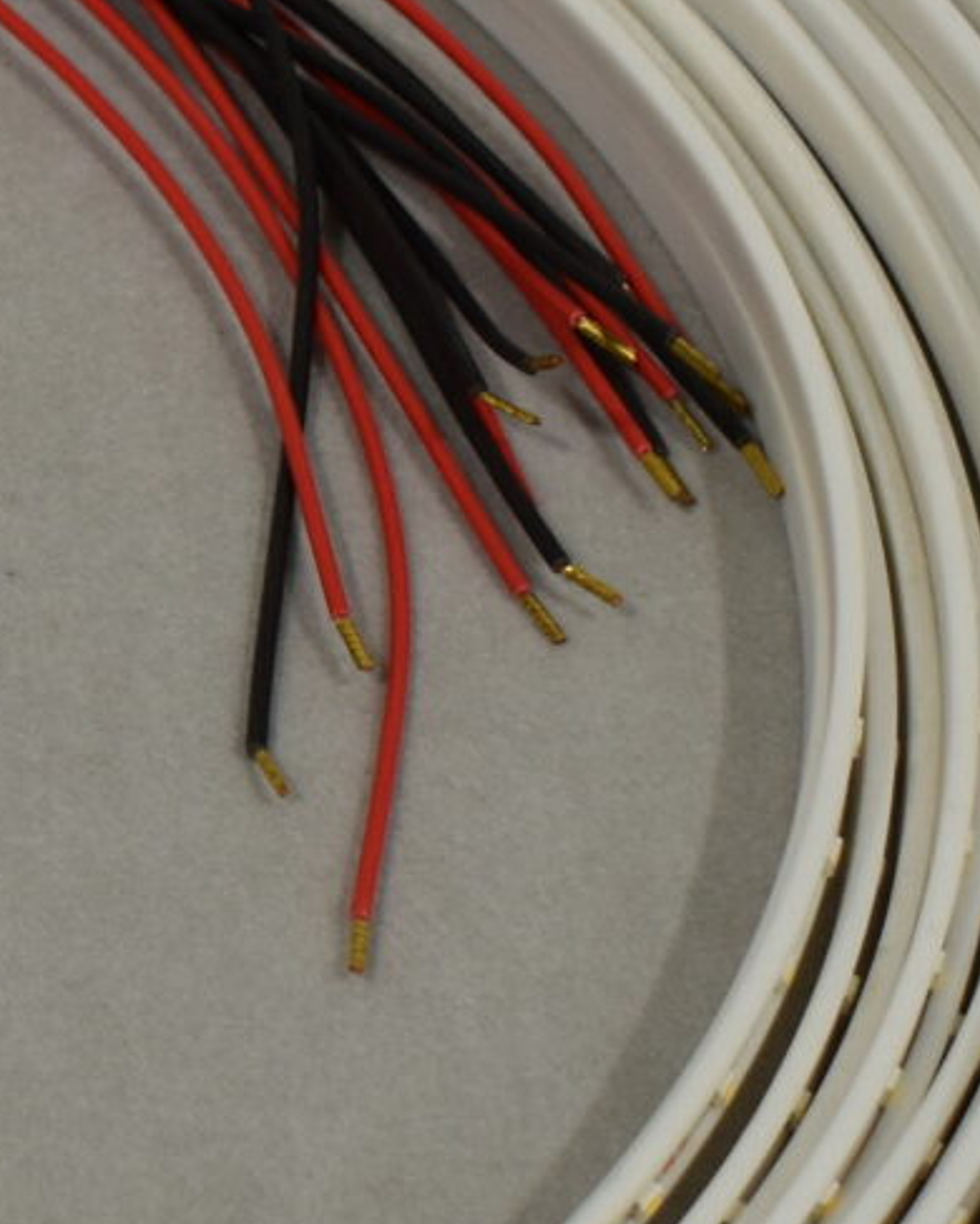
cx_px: -641
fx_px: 8314
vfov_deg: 8.4
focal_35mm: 229
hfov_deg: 6.6
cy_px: 567
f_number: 5.6
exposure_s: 1/125
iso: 320
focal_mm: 31
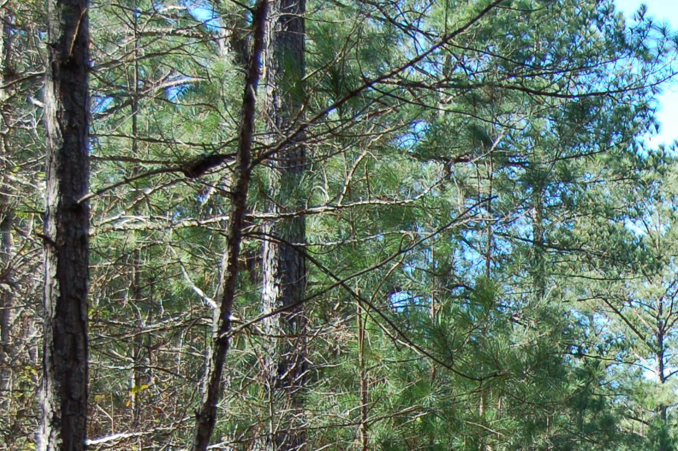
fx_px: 1957
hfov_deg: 18.4
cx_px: 860
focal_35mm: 104
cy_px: 554
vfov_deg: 12.8
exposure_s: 1/160
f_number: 6.3
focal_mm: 26
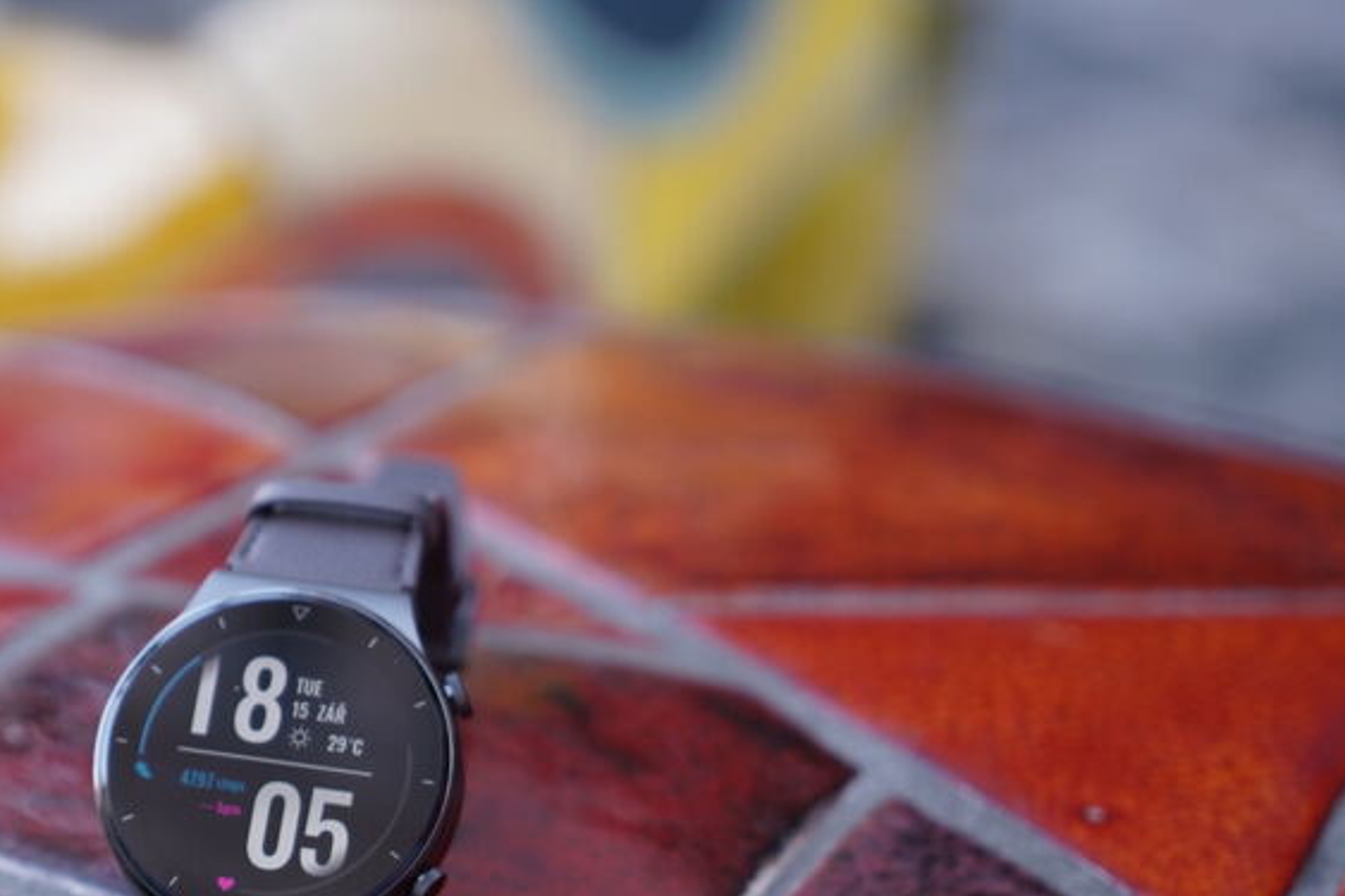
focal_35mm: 103
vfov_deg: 13.2
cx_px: 370
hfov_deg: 19.7
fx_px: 3847
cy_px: 657
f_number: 4
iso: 250
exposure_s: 1/100
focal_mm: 70
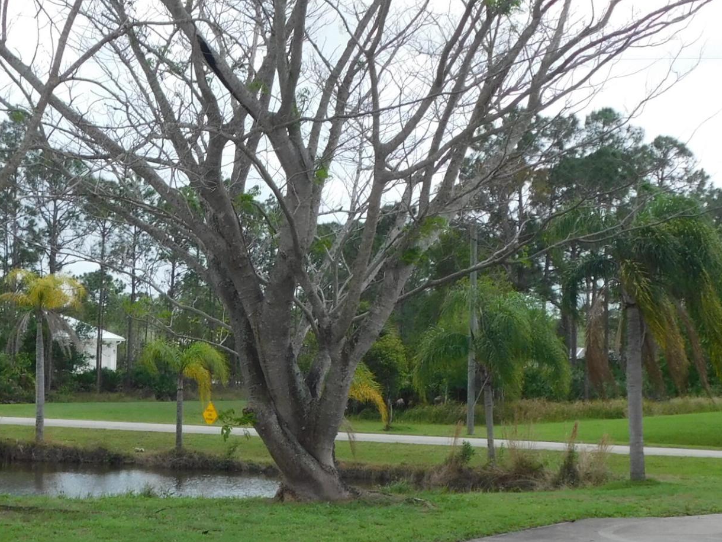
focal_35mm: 85
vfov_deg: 17.3
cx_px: 234
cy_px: 372
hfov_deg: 22.9
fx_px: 1773
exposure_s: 1/800
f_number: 3.5
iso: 125
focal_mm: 6.3
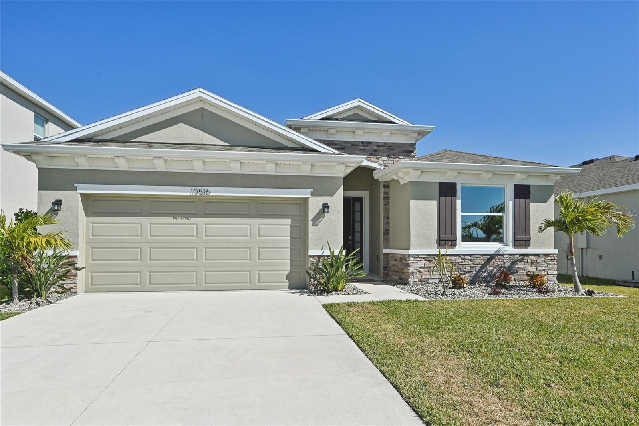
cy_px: 213
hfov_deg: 82.6
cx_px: 320
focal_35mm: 20
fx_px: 364
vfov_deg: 60.7
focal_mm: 20.5
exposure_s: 1/2500
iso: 400
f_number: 8
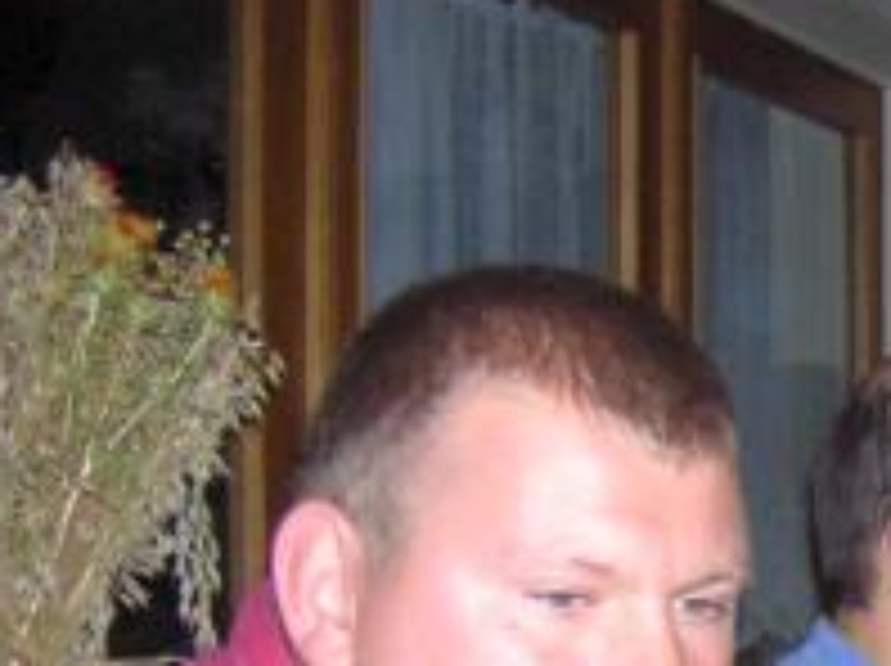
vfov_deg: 13.1
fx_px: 2828
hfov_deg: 16.2
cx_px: 1382
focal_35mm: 110
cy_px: 806
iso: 136
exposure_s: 1/60.1
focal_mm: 5.7
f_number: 2.9
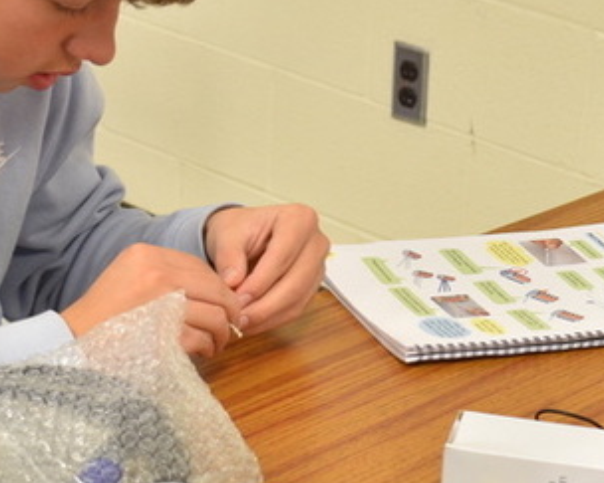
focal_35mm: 138
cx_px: 439
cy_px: 323
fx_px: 2459
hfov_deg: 14.0
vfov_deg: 11.2
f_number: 4.2
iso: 400
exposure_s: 1/30
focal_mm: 29
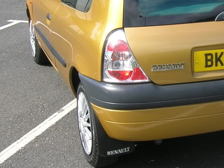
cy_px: 65
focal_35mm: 77
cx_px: 184
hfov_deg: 24.9
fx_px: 498
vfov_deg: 19.1
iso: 50
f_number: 4.9
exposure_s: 1/183
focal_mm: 5.7
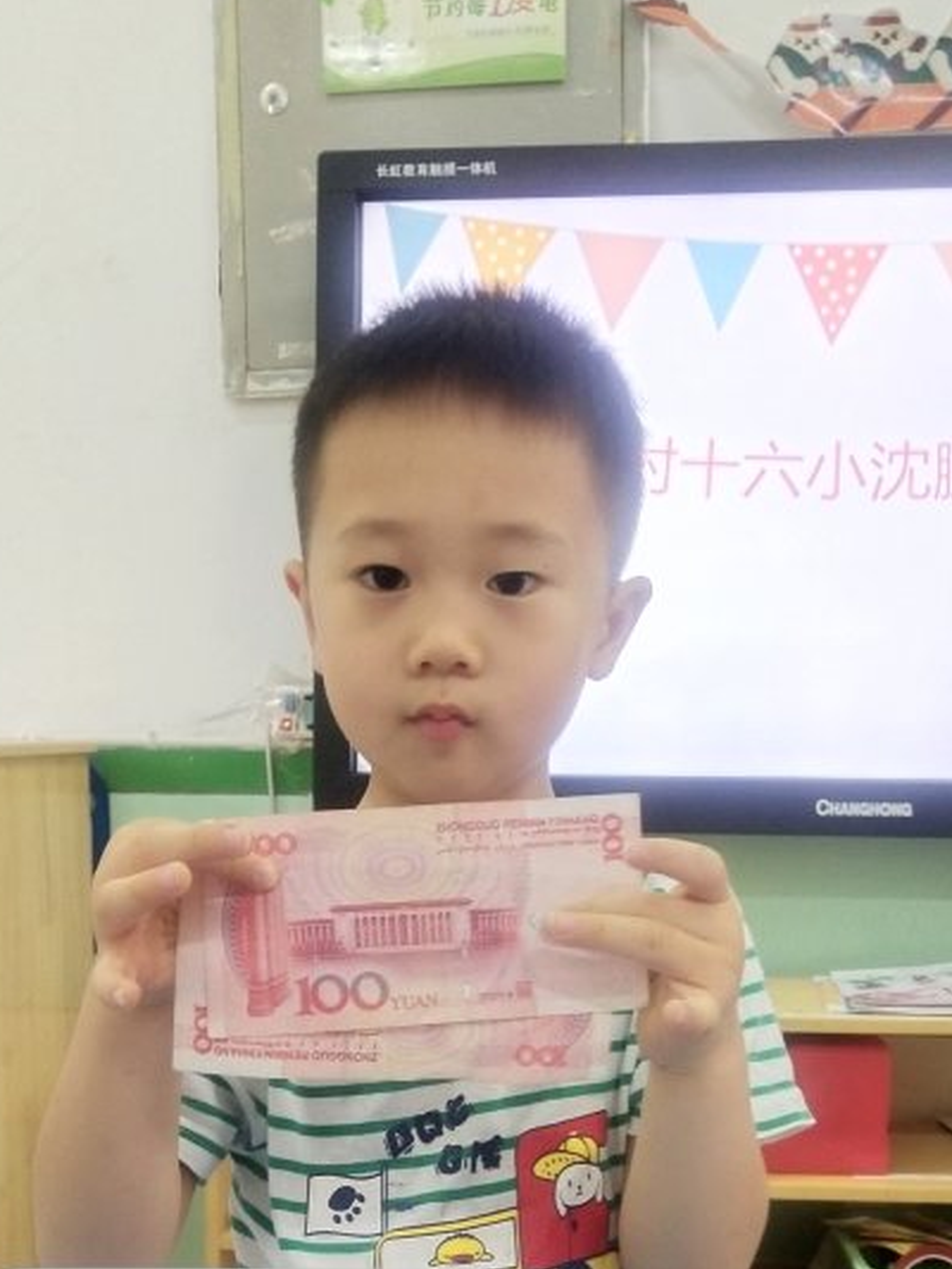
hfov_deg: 30.3
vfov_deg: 38.8
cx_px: 459
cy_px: 918
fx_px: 1759
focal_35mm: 48
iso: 329
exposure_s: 1/50
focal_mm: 3.95
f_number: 1.8
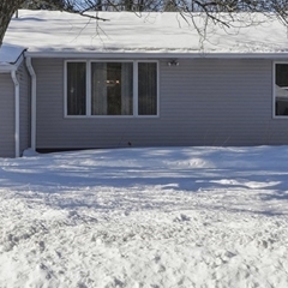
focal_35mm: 60
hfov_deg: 28.5
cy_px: 101
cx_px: 187
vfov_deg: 28.5
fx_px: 563
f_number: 7.1
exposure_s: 1/4000
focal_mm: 11
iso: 400
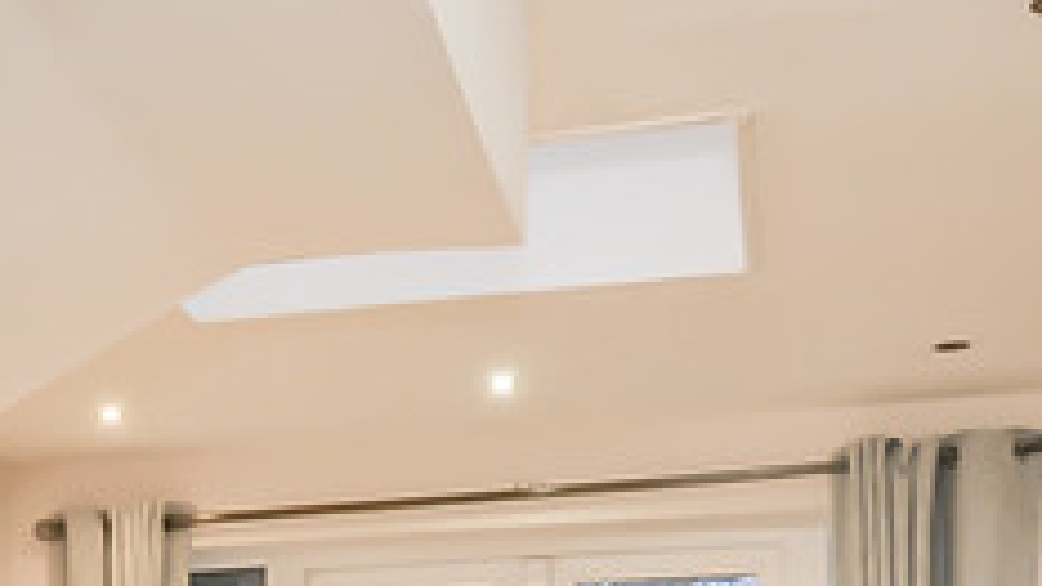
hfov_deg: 29.0
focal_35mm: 69
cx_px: 54
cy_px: 895
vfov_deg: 15.9
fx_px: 1906
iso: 250
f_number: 11
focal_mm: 10
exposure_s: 1/2
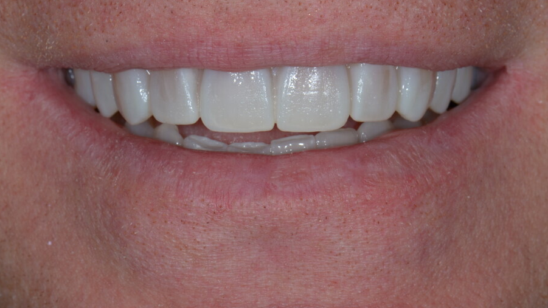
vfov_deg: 7.3
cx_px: 273
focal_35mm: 166
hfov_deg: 13.0
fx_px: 2405
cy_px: 140
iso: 160
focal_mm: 105
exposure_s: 1/160
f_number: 25
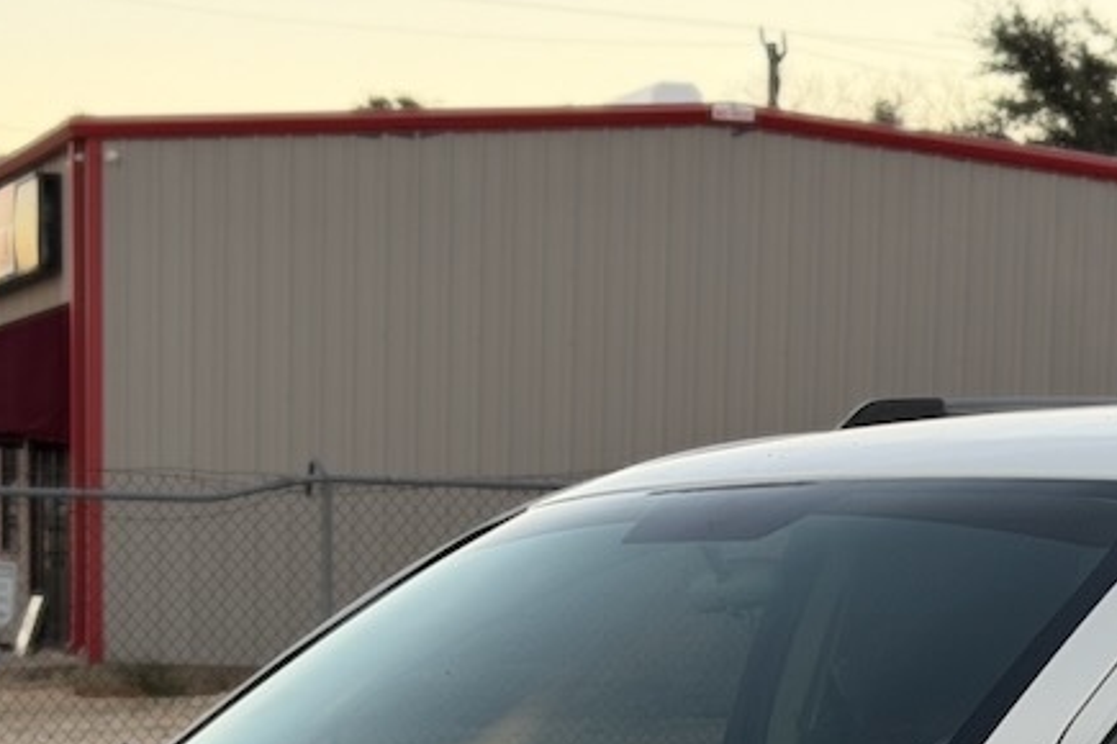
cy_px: 1167
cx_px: 829
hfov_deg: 13.9
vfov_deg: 9.1
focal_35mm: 147
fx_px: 4561
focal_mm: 6.76
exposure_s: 1/164
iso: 50
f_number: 1.78
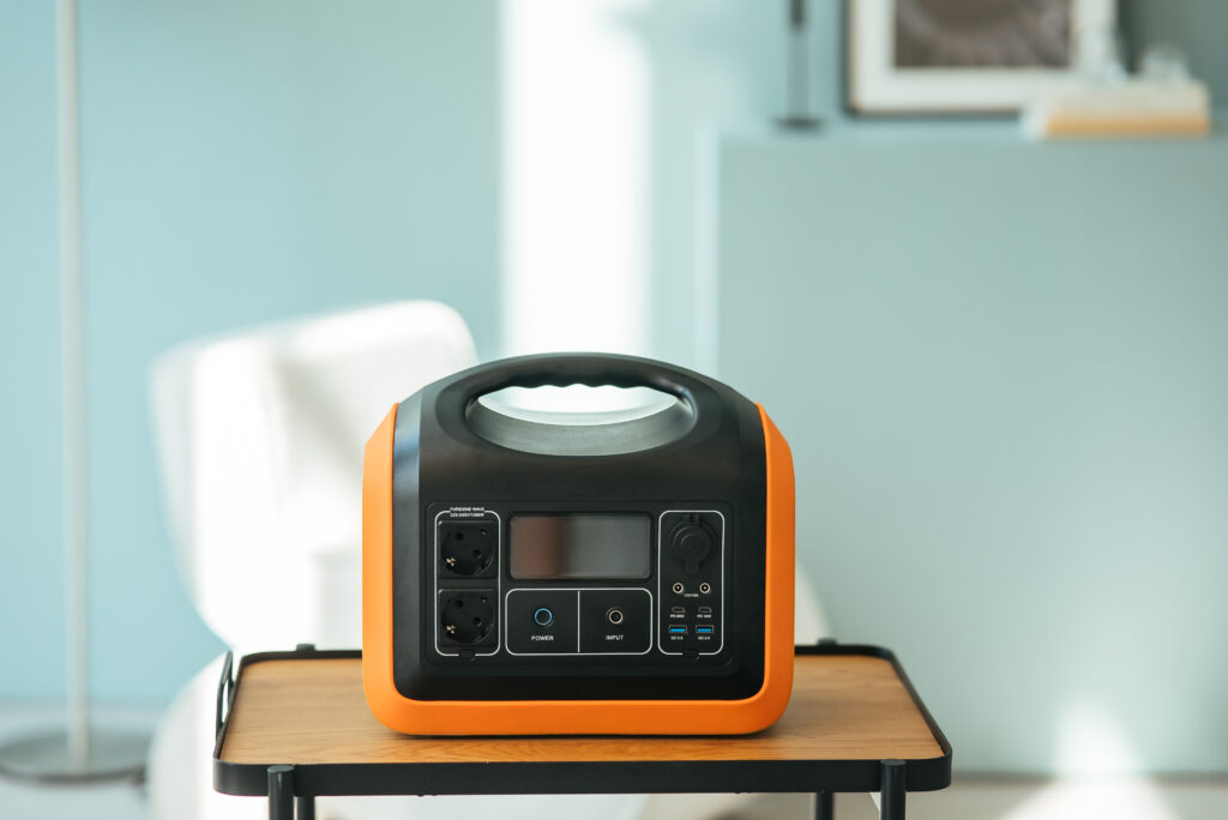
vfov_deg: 16.1
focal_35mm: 85
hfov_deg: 23.9
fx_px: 2901
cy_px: 410
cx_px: 614
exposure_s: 1/1600
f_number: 2.2
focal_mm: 85
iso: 640
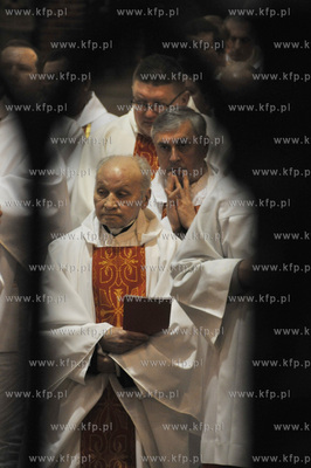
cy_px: 234
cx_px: 156
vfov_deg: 6.9
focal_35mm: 300
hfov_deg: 4.6
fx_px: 3894
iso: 1250
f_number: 5.6
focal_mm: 200
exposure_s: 1/25
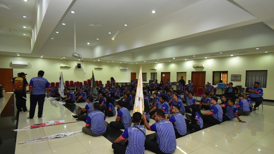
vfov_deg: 55.7
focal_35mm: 20
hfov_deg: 86.6
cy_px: 86
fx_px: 145
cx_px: 131
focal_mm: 12
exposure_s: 1/100
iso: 2500
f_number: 4.8
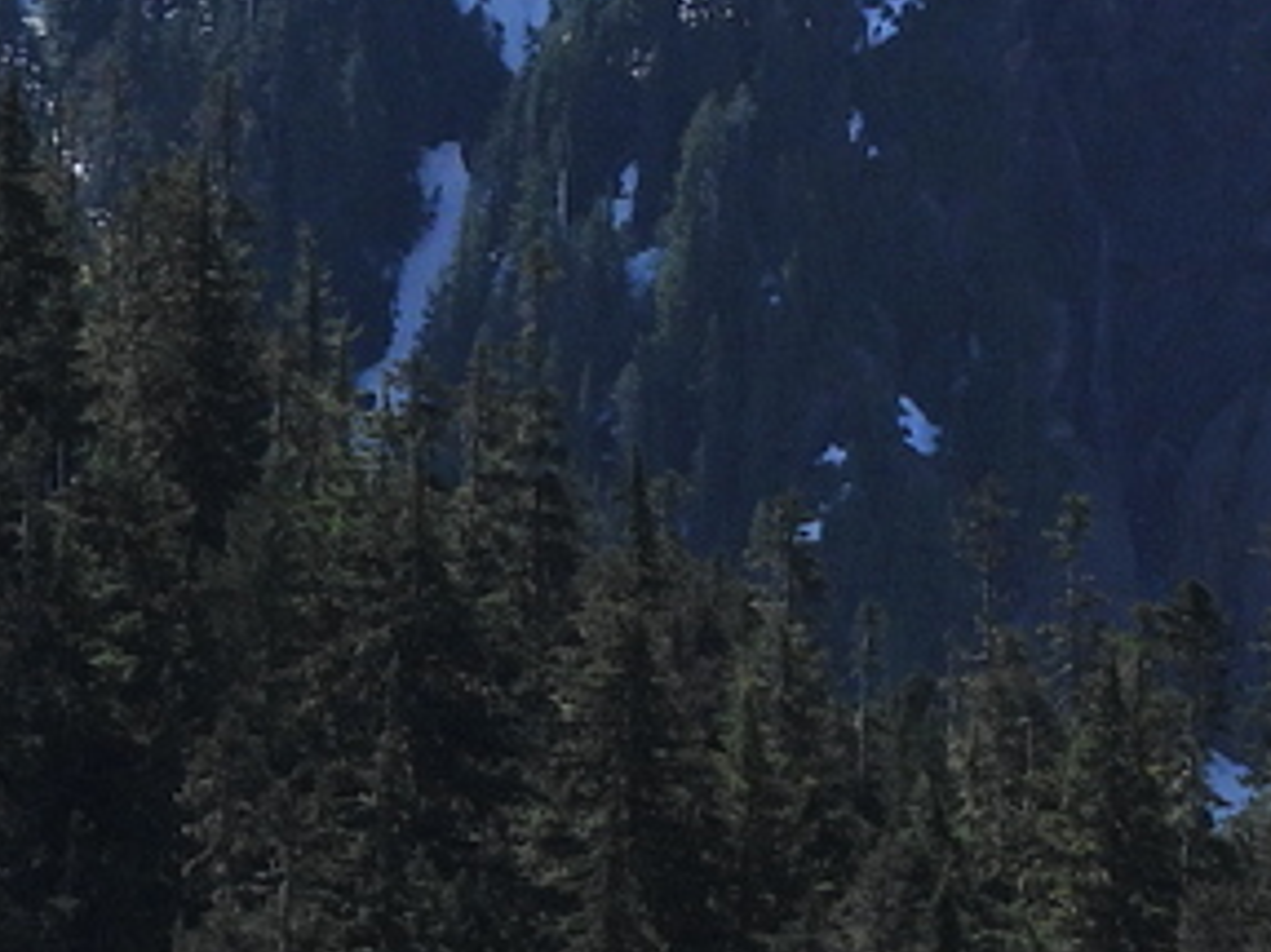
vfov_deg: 3.2
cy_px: -421
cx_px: 824
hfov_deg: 4.2
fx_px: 17176
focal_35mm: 468
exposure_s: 1/1250
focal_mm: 18.7
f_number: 4
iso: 100
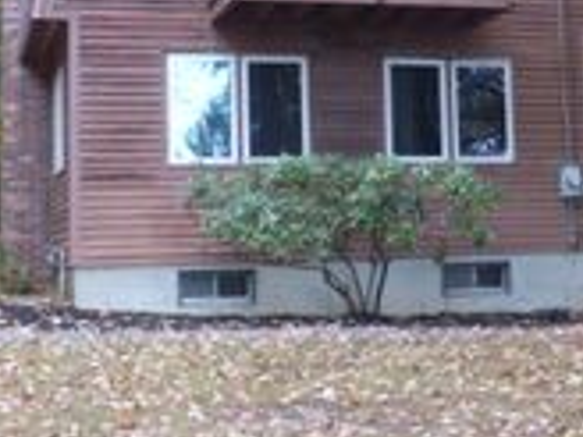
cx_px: 395
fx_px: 1229
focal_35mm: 73
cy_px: 108
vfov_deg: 20.0
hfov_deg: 26.5
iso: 160
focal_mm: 4.3
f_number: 3.3
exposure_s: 1/60
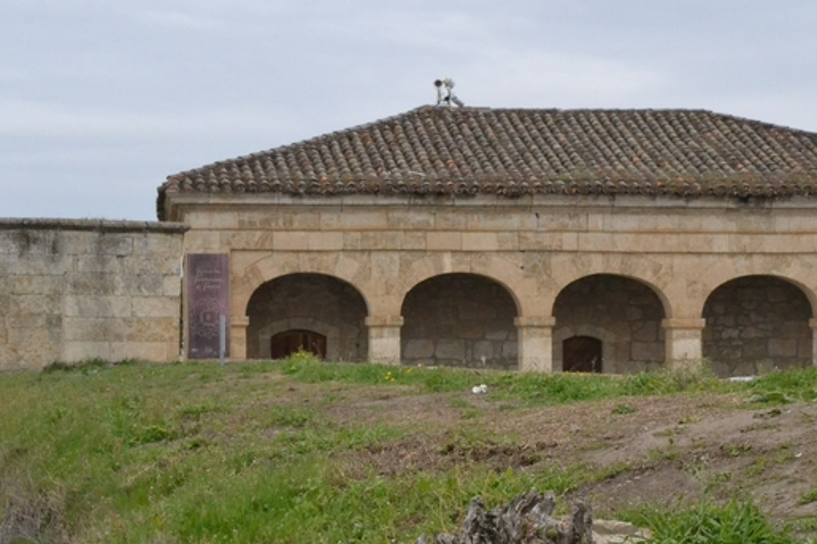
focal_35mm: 105
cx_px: 449
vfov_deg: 13.1
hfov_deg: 19.5
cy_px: 315
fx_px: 2377
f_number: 16
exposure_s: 1/1000
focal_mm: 45
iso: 3200
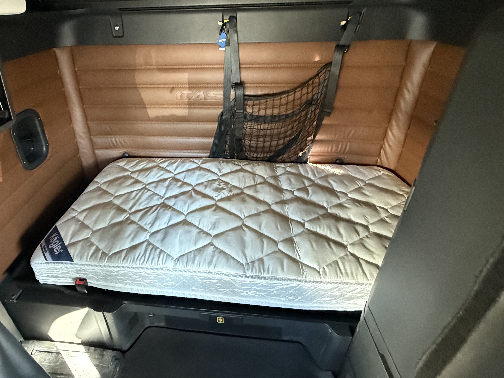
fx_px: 277
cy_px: 138
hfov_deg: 83.7
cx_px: 203
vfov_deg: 67.4
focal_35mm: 19
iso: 1250
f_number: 2.2
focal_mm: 2.22
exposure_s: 1/60
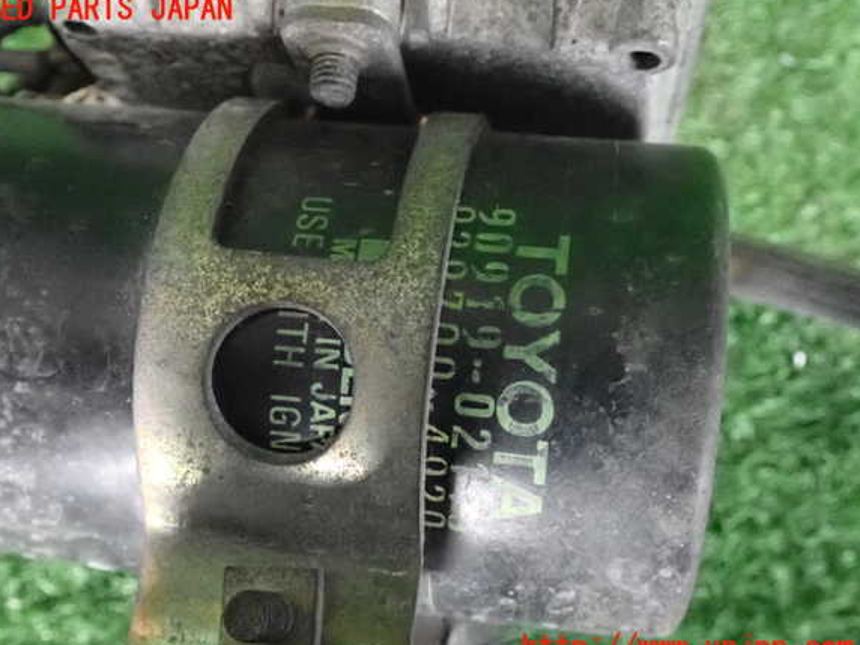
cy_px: 329
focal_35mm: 43
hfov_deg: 43.8
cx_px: 410
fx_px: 1068
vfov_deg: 33.6
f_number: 2.8
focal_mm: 7.31
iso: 6400
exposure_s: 1/100
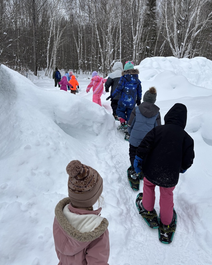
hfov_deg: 51.5
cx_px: 108
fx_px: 220
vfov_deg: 62.2
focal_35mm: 28
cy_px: 137
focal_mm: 5.96
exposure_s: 1/1477
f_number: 1.6
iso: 50
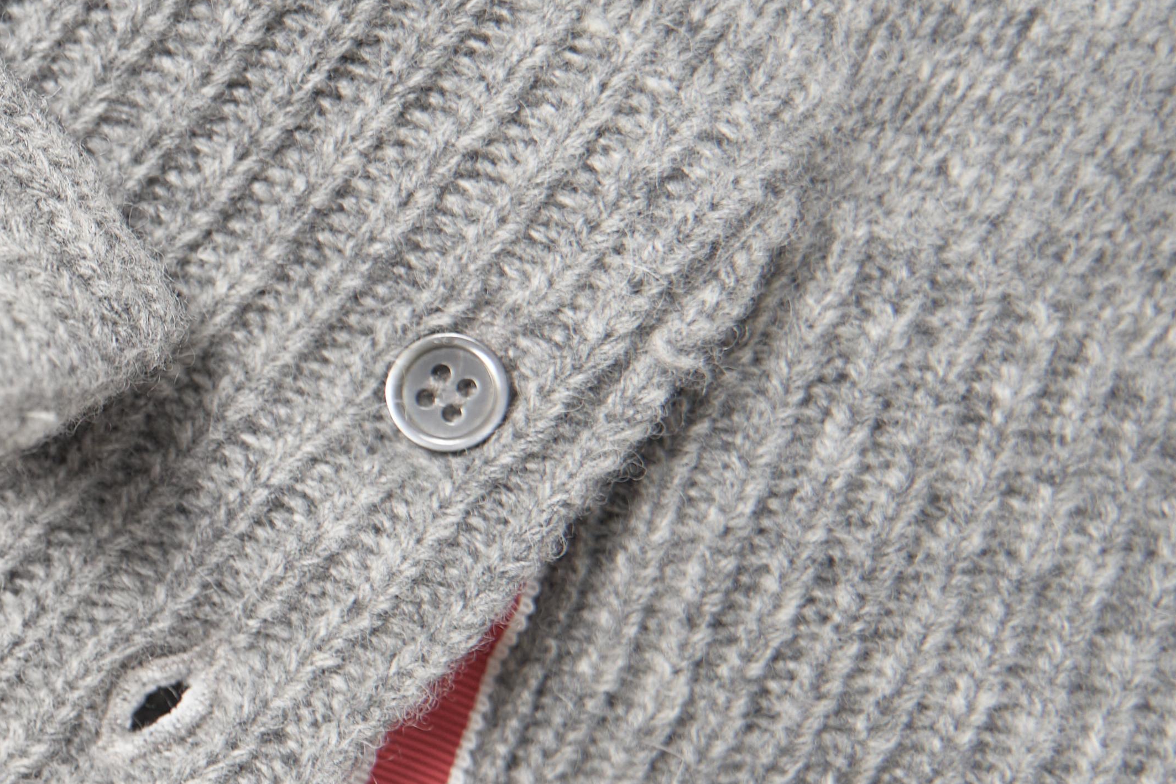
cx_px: -404
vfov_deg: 17.3
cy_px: 458
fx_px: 2580
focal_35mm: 79
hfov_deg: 22.6
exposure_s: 1/60
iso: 400
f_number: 4
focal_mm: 28
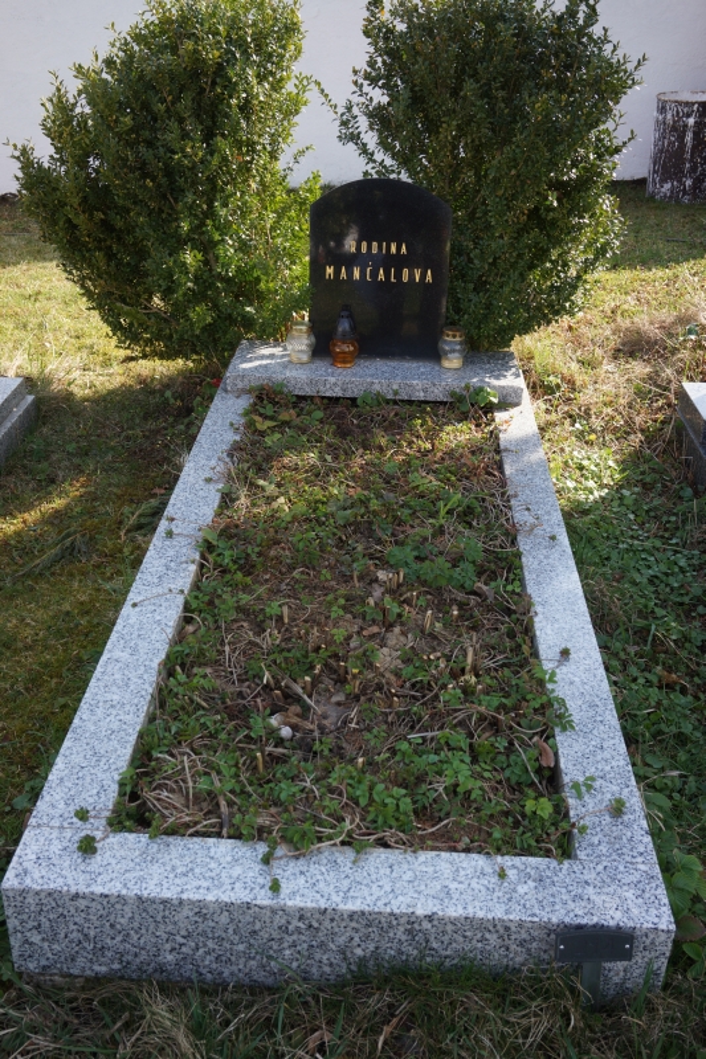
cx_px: 353
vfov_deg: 55.8
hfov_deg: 38.9
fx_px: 1001
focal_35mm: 34
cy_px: 530
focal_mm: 23
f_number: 5.6
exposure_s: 1/125
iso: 100
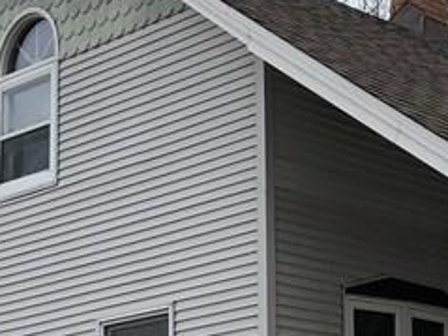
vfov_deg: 12.2
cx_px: 321
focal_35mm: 120
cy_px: 351
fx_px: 1552
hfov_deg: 16.4
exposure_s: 1/883
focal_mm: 4
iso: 20
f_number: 1.8
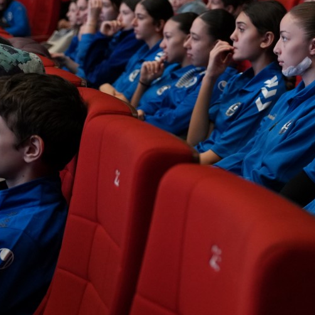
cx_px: 378
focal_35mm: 96
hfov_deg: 17.3
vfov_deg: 18.1
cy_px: 119
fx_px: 988
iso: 2000
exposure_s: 1/125
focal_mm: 35
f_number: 2.8
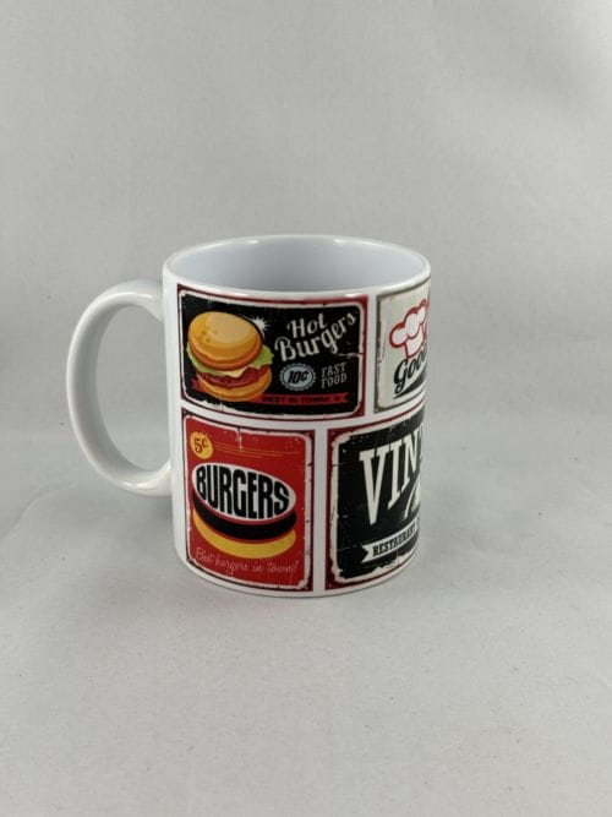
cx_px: 306
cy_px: 408
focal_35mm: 48
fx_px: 1132
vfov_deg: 39.7
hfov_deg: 30.3
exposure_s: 1/100
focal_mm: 6.86
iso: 50
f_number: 1.78
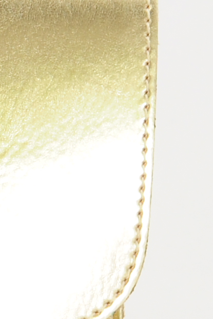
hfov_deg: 3.8
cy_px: 196
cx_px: -345
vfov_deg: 5.9
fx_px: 3113
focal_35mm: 351
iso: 200
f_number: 9
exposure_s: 1/25
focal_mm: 34
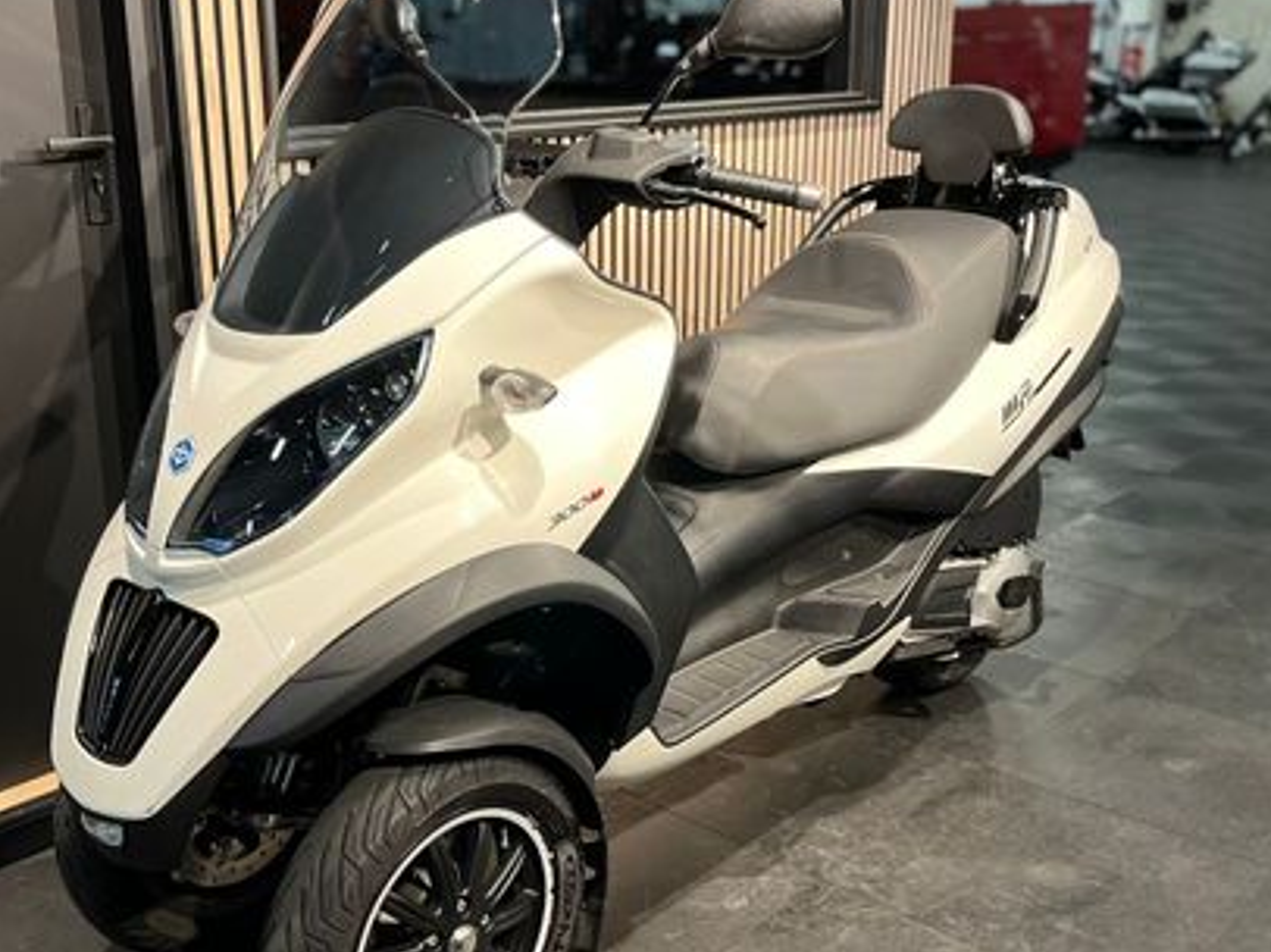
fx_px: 1505
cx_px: 595
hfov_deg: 45.8
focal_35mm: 41
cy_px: 507
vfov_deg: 35.1
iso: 250
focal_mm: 5.1
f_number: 1.6
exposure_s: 1/50
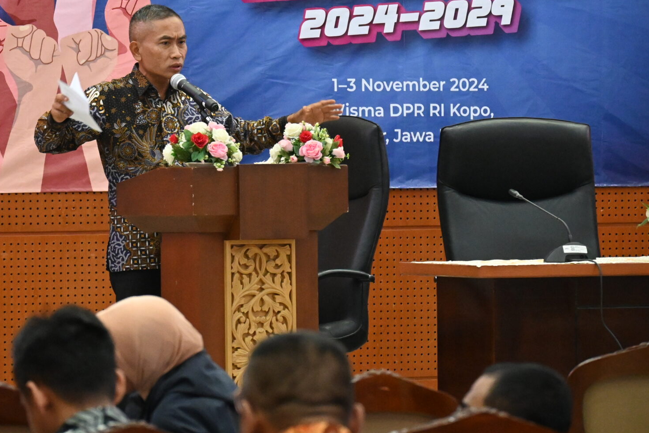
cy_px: 136
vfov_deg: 4.6
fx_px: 5406
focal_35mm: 300
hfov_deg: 6.9
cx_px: 180
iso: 5000
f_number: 5.3
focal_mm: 115
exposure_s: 1/125
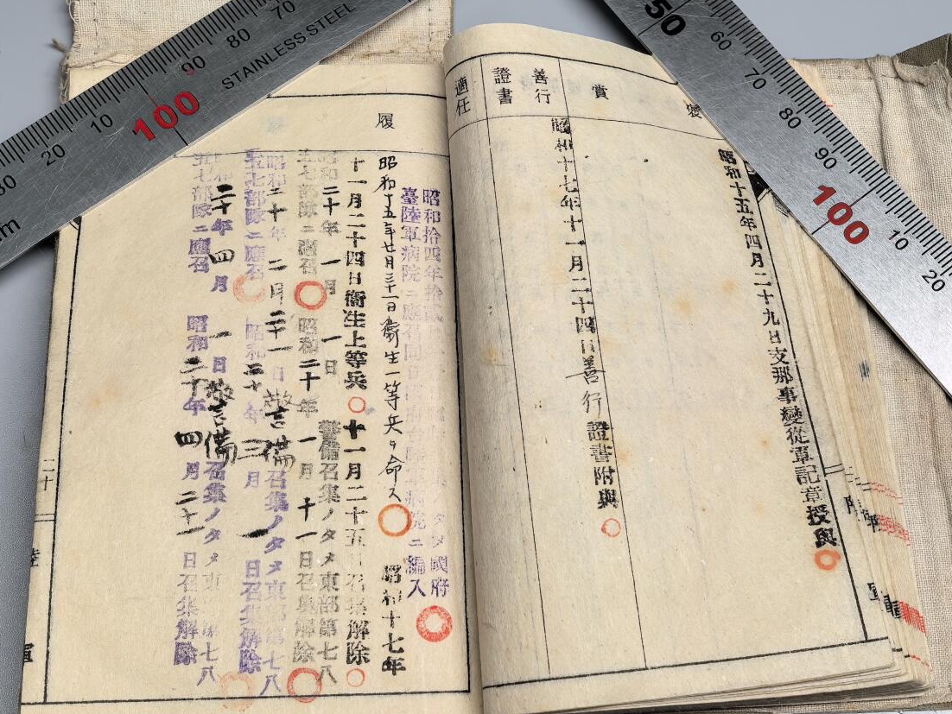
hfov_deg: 40.4
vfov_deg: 30.9
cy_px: 367
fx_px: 1293
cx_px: 491
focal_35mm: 47
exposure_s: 1/100
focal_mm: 5.75
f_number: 4
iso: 64
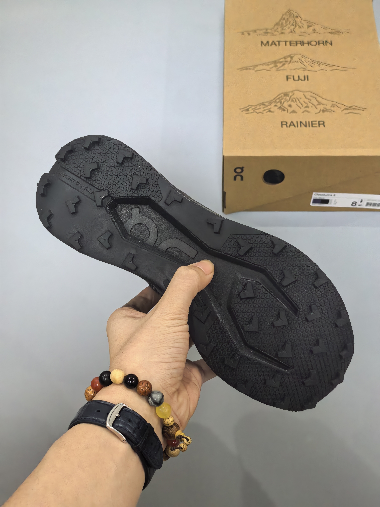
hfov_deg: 30.3
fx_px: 703
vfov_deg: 39.7
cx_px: 190
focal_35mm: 48
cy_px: 254
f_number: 2
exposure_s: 1/133
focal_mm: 5.75
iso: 1000
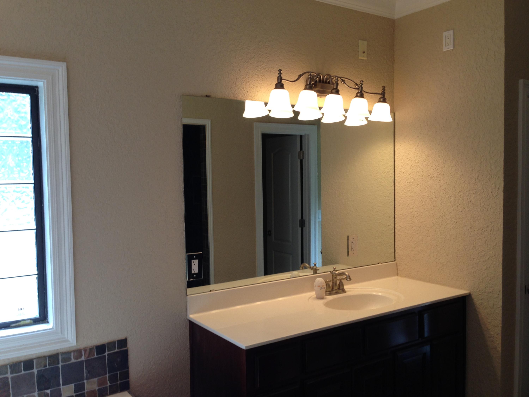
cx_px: 264
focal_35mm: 33
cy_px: 198
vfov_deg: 42.9
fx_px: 504
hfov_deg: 55.4
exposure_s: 1/60
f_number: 2.4
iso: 50
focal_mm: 4.12
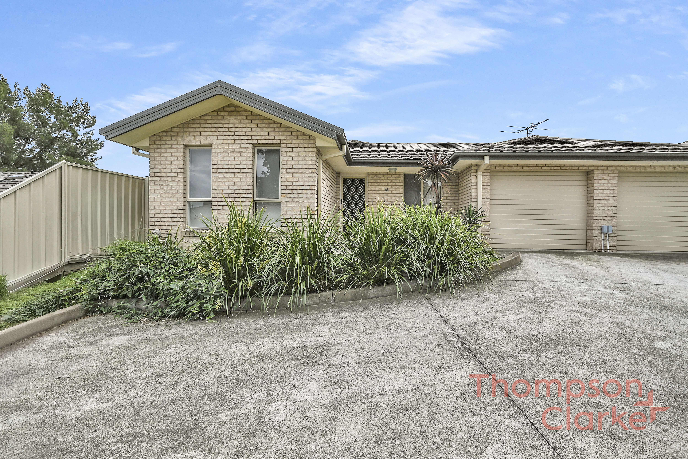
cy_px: 230
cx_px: 344
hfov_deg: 104.2
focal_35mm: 14
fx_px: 268
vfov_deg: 81.3
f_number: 9
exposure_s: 1/400
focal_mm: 14
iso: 100
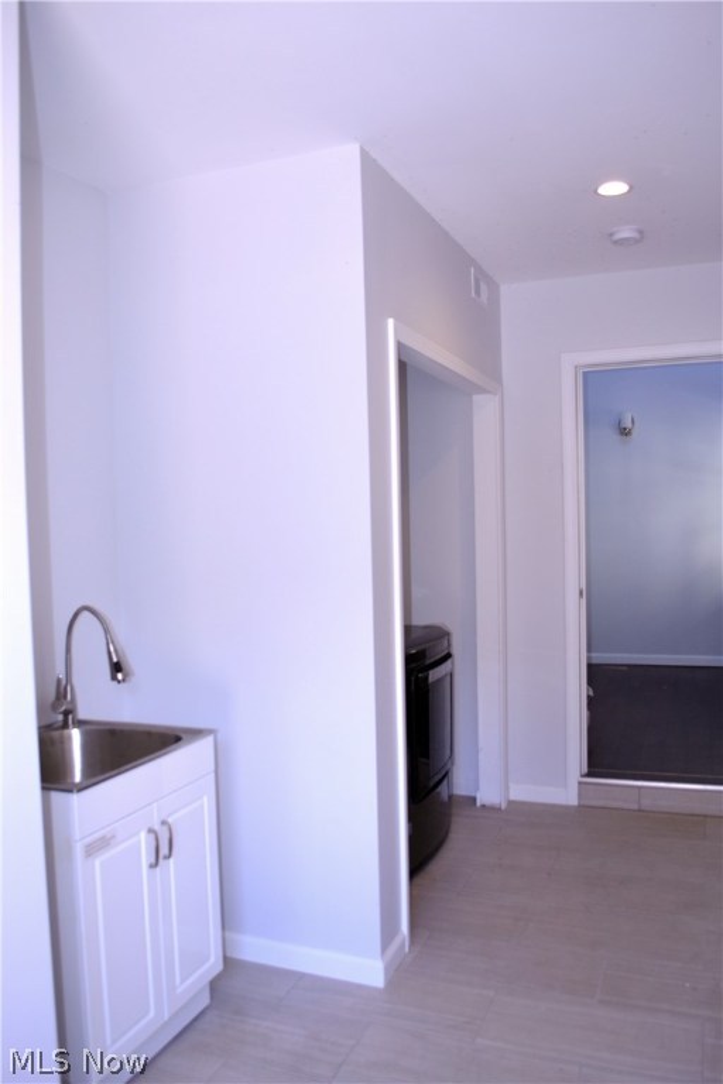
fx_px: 813
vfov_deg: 67.4
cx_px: 362
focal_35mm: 27
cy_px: 542
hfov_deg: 47.9
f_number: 4.5
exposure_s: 1/60
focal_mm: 18
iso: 250
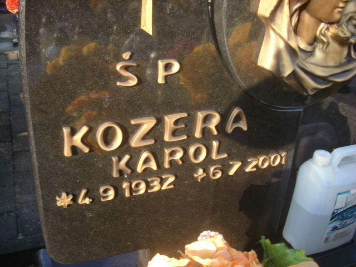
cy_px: 134
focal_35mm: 37
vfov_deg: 38.7
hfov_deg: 50.1
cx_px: 178
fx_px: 381
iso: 100
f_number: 5.6
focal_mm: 6.2
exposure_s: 1/60
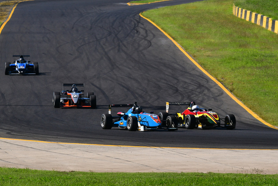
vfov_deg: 2.8
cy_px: 92
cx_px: 137
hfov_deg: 4.2
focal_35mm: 489
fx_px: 3777
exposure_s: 1/640
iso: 500
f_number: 13
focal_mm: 320
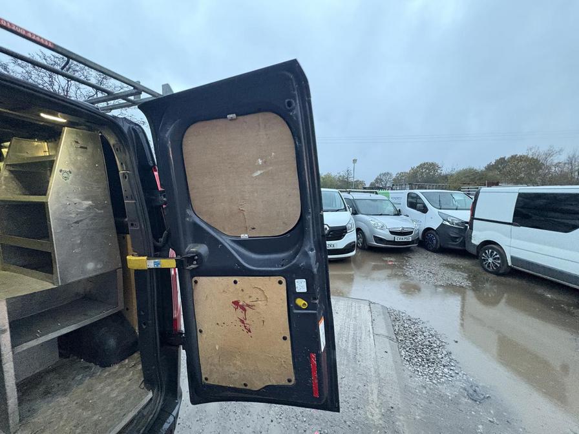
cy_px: 217
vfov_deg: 85.7
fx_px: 234
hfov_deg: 102.1
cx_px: 290
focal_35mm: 14
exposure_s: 1/50
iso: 800
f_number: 2.2
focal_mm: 2.22
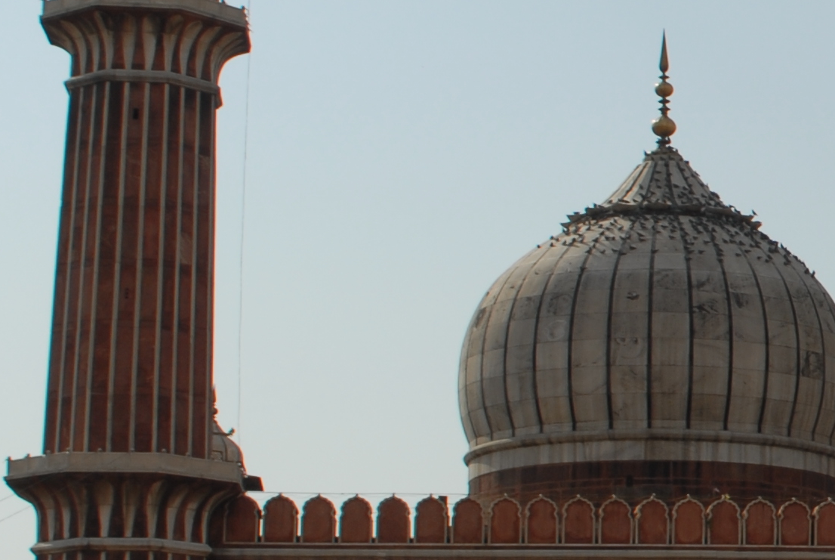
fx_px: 2927
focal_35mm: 126
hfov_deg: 14.7
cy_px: 305
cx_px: 1391
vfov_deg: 10.9
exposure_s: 1/320
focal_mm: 24
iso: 100
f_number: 9
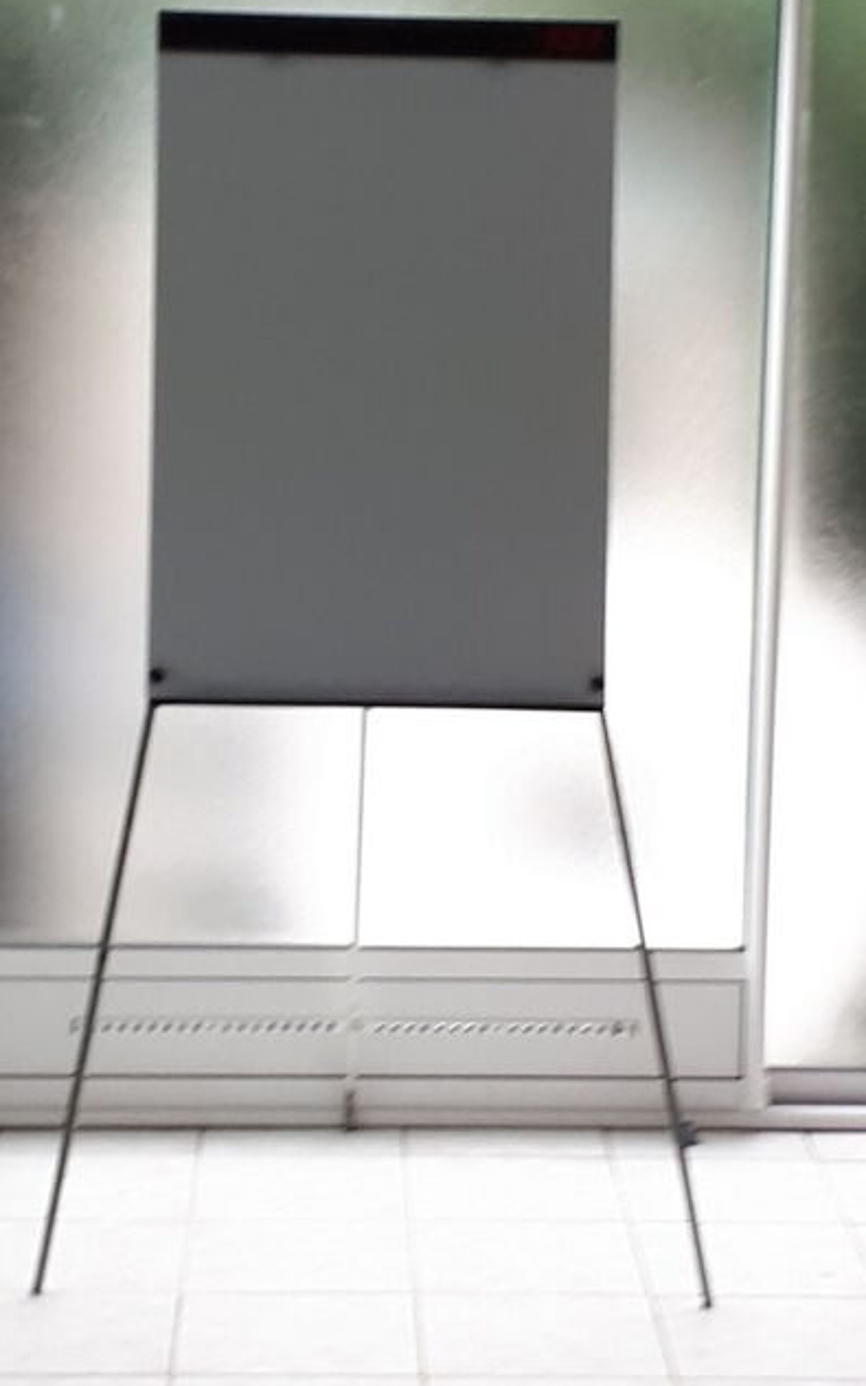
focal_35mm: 29
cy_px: 691
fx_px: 1095
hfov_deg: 43.1
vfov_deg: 64.6
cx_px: 381
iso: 80
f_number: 1.9
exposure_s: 1/33
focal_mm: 3.6
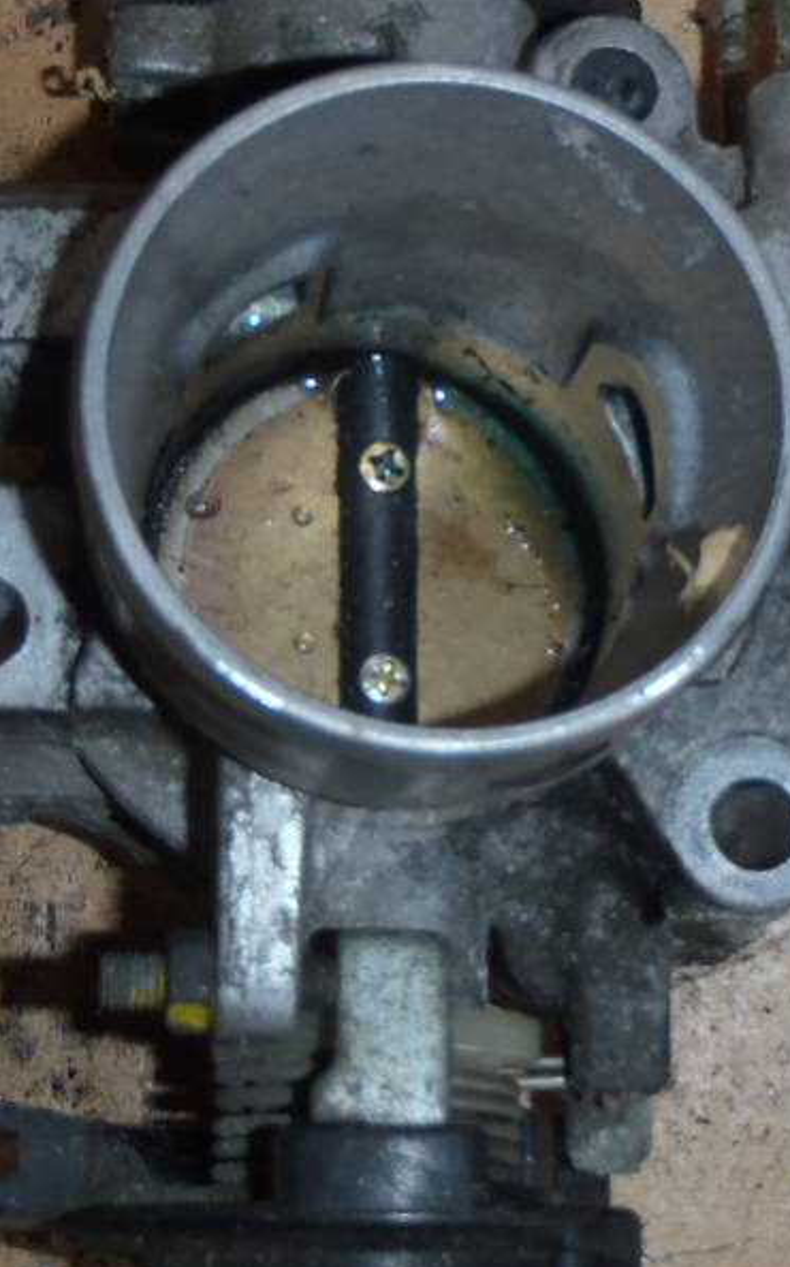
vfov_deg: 23.8
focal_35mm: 87
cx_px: 510
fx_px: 3001
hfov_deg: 15.0
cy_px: 476
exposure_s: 1/40
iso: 100
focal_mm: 6.83
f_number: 4.6
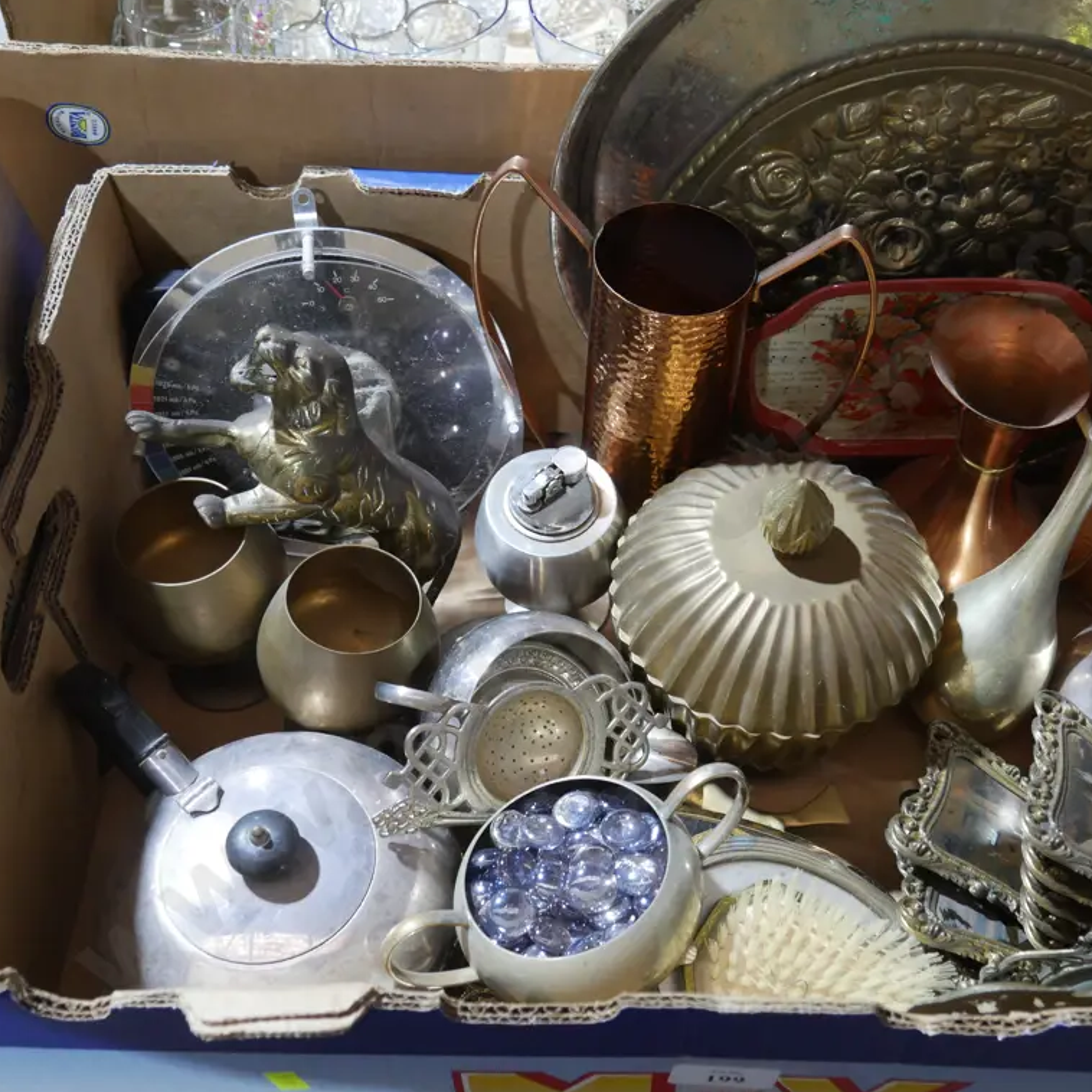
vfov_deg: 39.2
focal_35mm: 43
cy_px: 541
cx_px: 680
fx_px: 1535
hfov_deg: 38.9
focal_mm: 18
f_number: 4
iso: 1000
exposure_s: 1/60
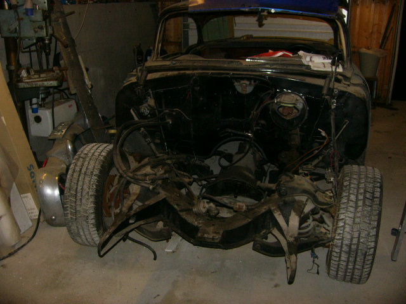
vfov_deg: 40.7
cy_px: 152
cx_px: 203
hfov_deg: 52.6
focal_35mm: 35
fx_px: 411
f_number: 2.8
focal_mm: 4.6
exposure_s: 1/30
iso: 100
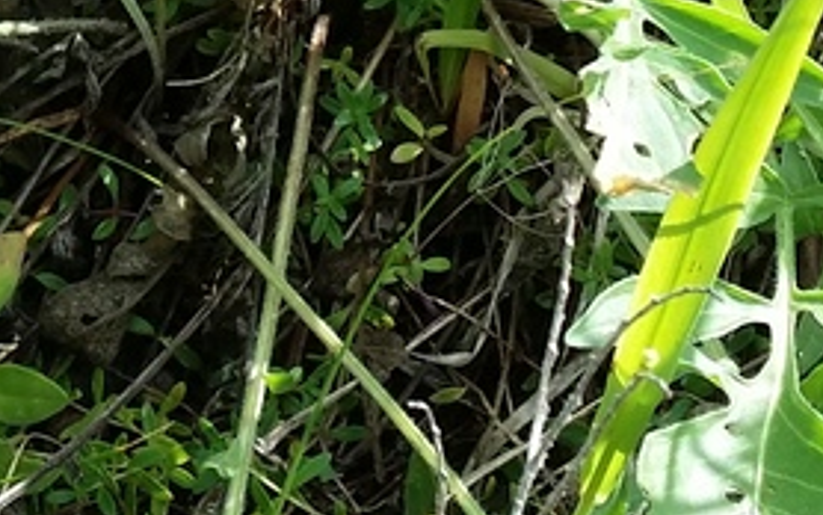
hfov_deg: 12.7
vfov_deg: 7.9
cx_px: -124
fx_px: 3613
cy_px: -450
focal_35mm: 161
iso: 50
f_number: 2.2
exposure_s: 1/481
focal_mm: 4.13
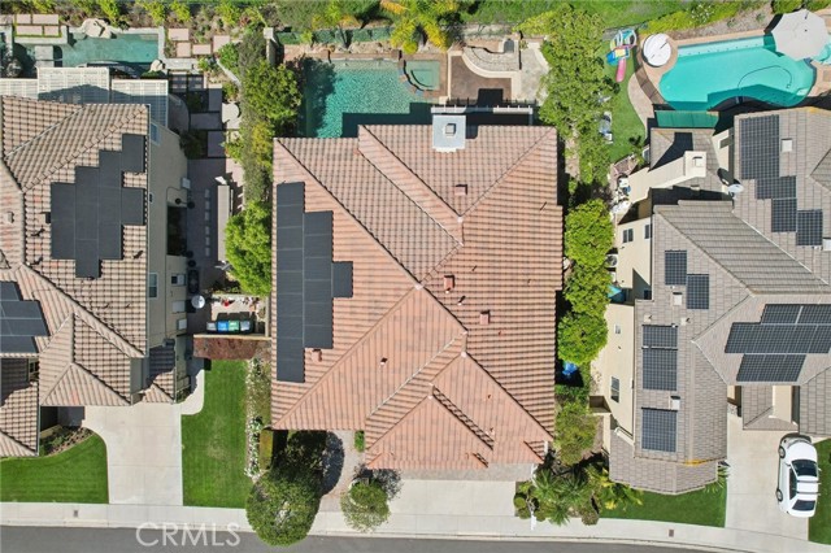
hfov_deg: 78.6
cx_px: 416
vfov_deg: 57.2
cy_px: 276
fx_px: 508
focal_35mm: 22
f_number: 2.8
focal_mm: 8.4
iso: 130
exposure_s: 1/2500
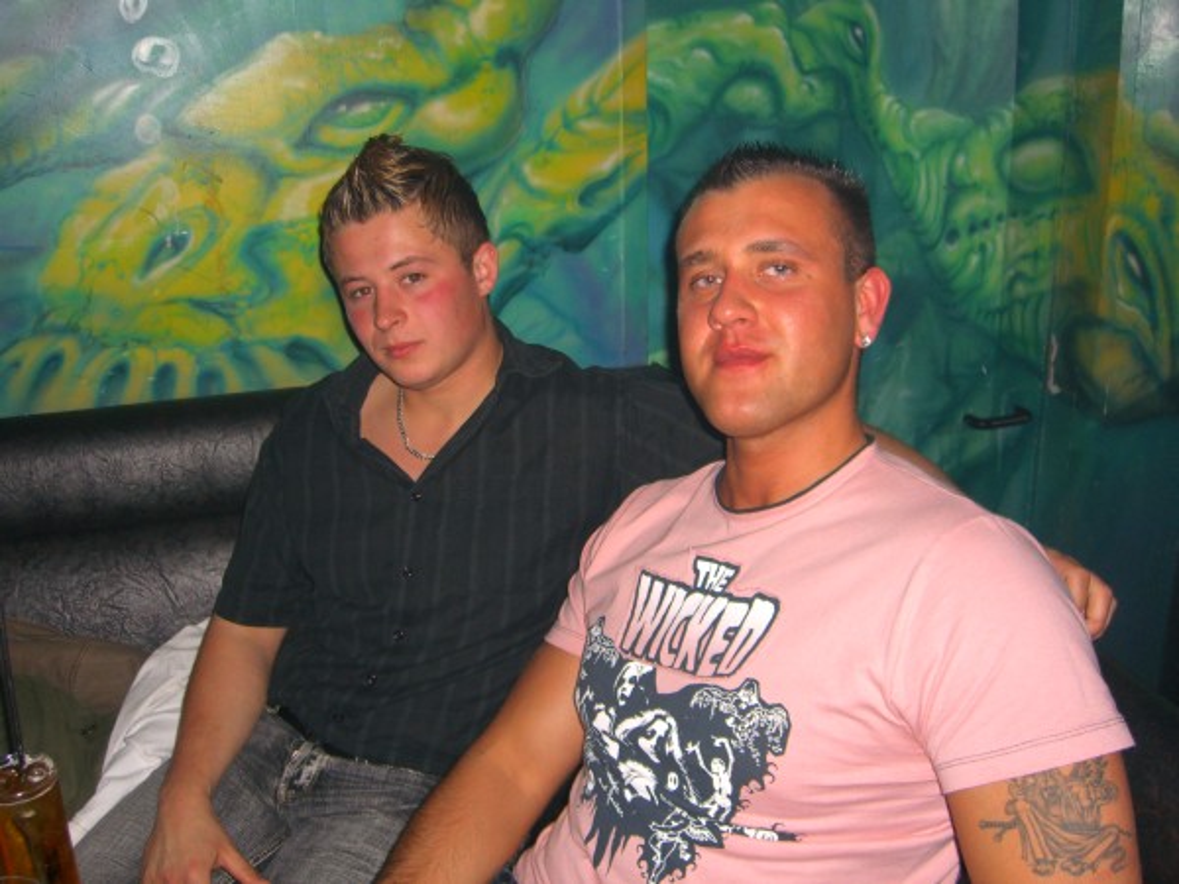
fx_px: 1294
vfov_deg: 37.7
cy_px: 442
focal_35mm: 38
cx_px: 590
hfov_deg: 49.0
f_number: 2.8
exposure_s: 1/60
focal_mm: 7.9
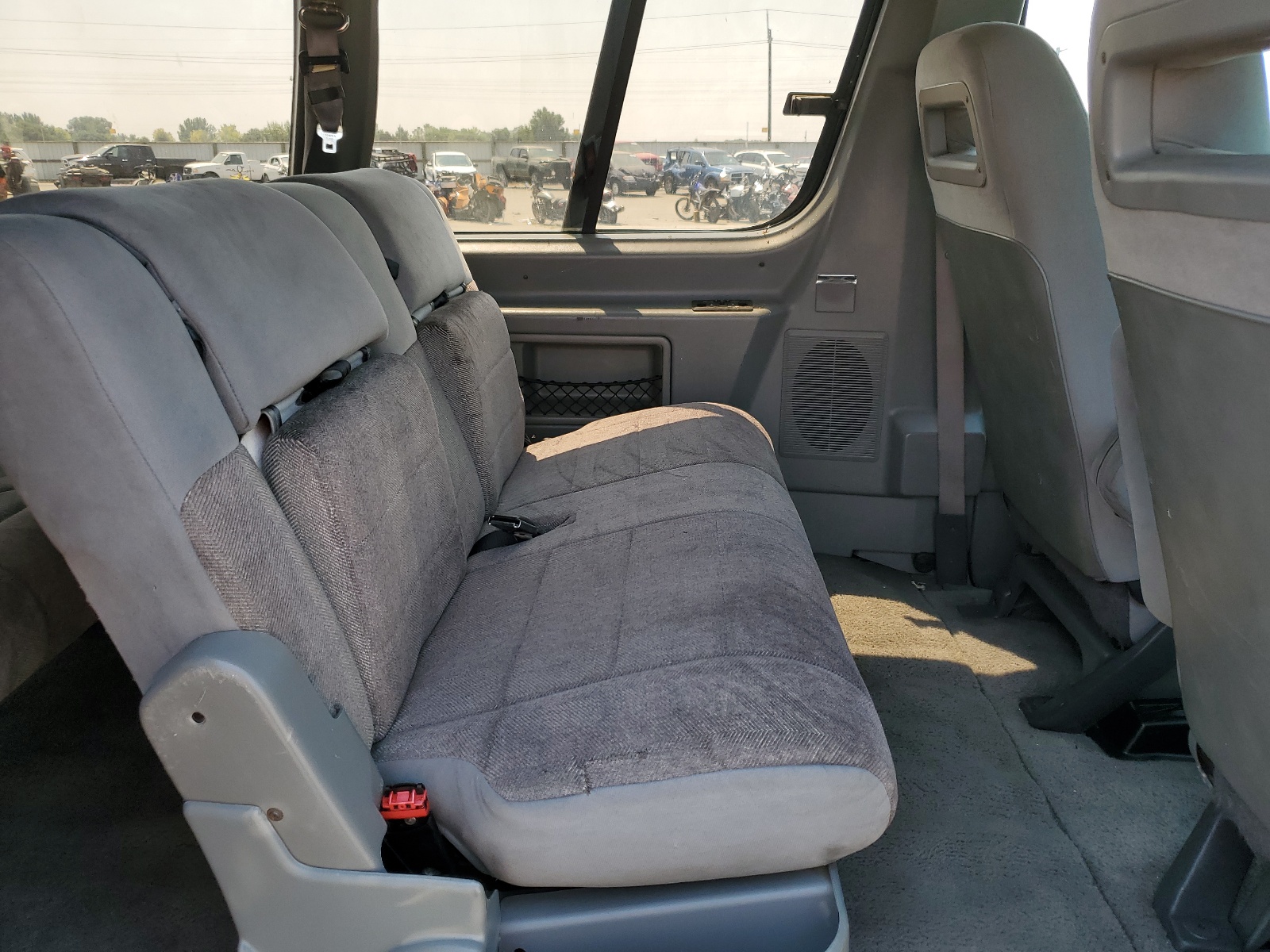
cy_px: 476
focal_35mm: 26
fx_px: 954
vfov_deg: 53.1
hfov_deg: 67.3
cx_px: 635
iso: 50
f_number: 1.5
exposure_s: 1/526
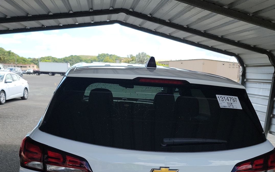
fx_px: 285
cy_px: 147
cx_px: 143
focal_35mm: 38
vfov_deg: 32.3
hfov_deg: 51.5
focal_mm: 6.7
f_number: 1.8
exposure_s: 1/307
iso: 50
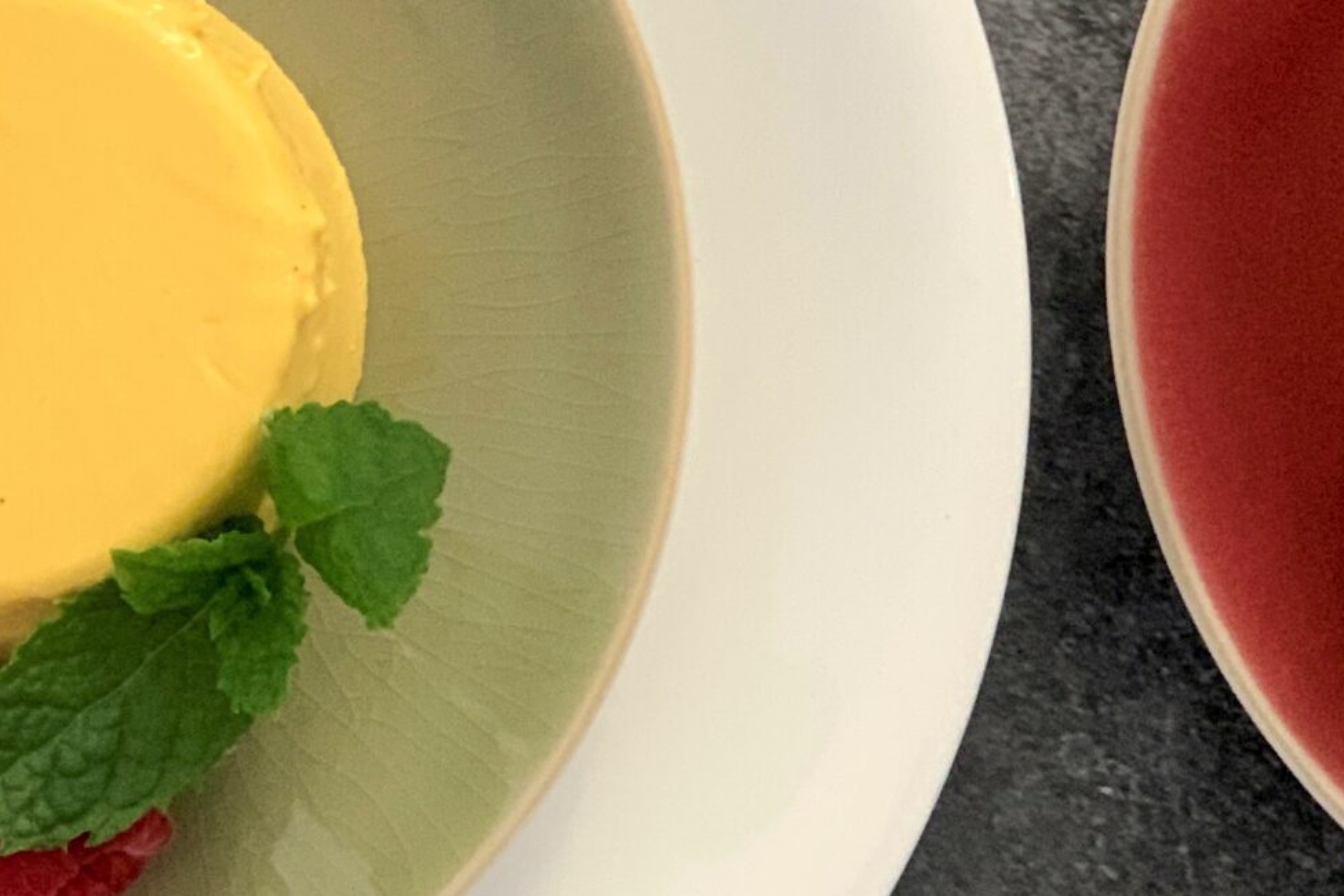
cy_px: 309
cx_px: 788
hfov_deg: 14.4
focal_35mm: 142
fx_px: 5301
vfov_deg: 9.7
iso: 160
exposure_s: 1/50
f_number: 2.4
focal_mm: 6
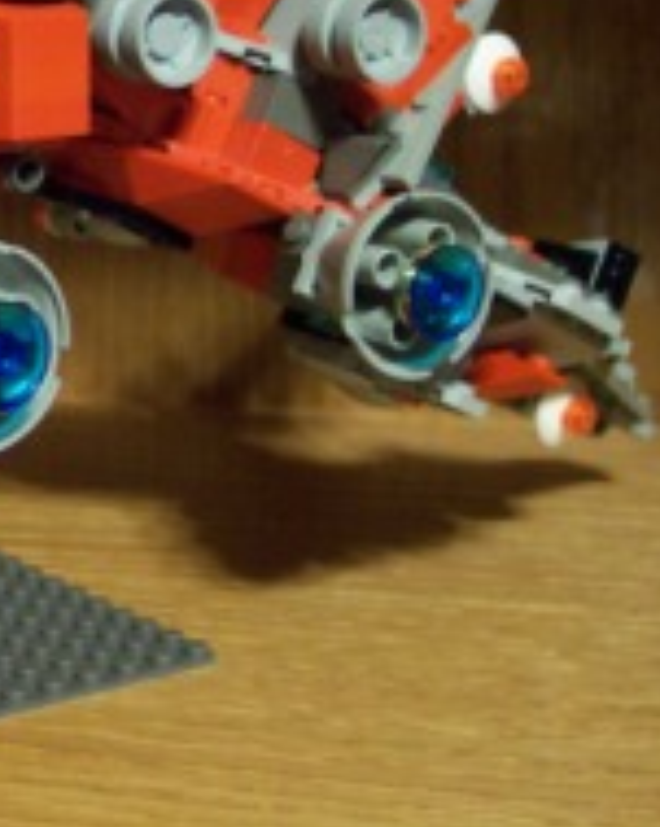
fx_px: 2150
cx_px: -61
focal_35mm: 88
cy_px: 164
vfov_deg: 21.5
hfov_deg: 16.9
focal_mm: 8
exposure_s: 1/8
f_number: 2.8
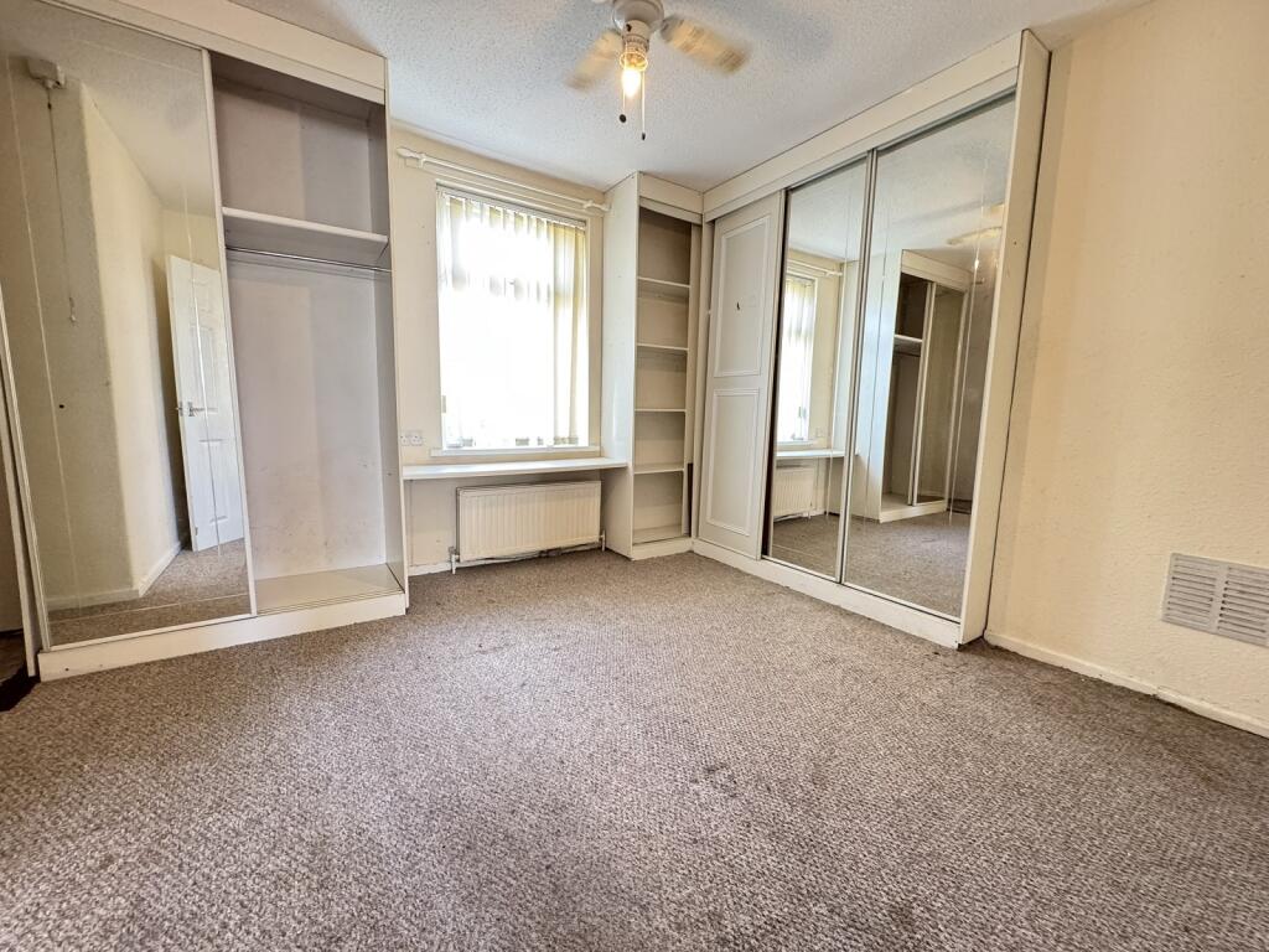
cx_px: 634
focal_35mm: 14
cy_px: 476
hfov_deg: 102.1
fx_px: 513
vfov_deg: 85.7
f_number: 2.2
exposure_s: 1/60
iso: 500
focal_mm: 2.22
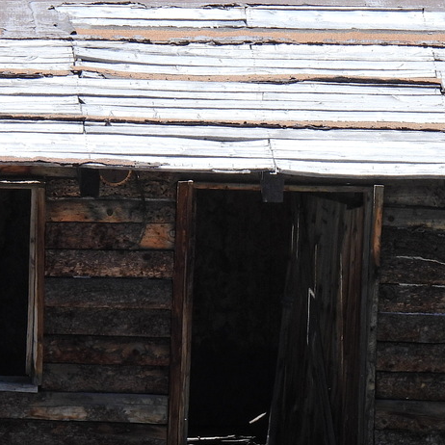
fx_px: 19606
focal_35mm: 1348
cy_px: 343
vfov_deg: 1.3
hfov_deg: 1.3
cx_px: 207
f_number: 5
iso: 100
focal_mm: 98.1
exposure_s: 1/400
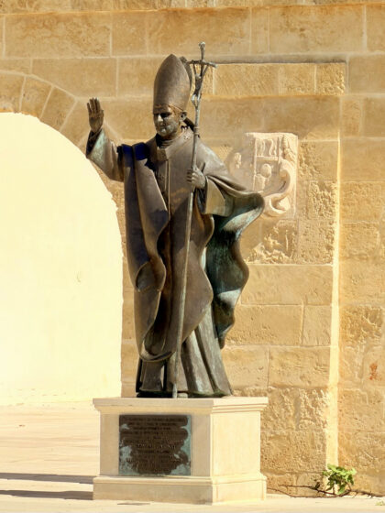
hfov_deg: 7.4
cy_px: 256
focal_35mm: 200
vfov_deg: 9.9
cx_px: 192
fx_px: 2966
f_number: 2.8
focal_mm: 16.89
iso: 20
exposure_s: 1/1116
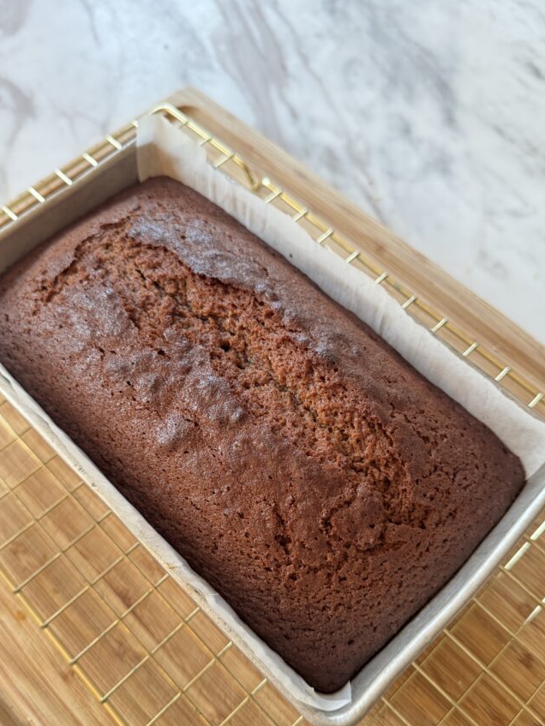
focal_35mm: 29
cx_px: 265
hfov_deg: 48.3
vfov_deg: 61.2
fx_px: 608
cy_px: 430
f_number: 1.78
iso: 500
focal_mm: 6.76
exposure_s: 1/60
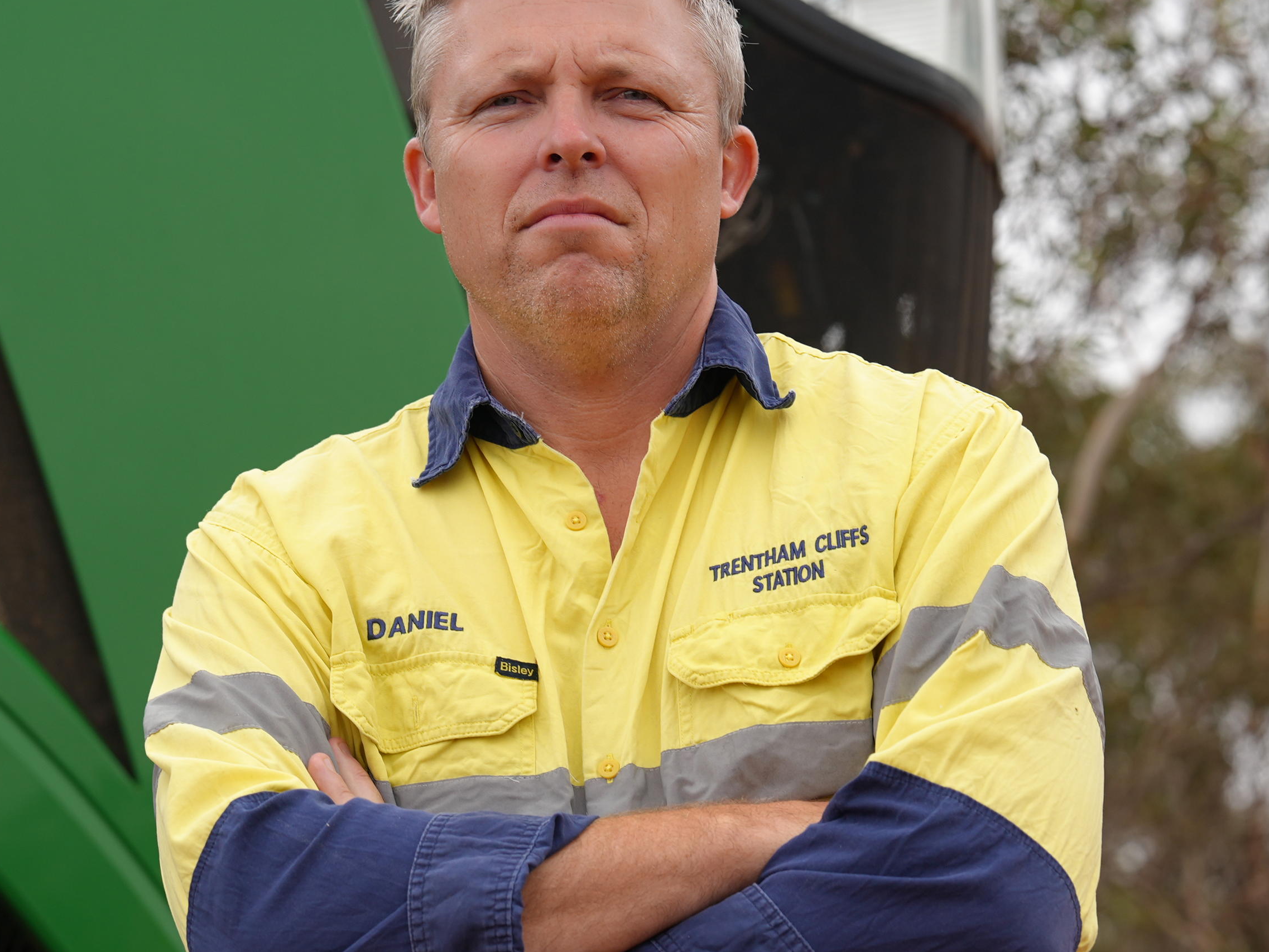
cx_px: 558
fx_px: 5425
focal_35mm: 148
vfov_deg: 10.0
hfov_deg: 13.3
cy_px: 611
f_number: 4
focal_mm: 70
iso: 160
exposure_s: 1/160
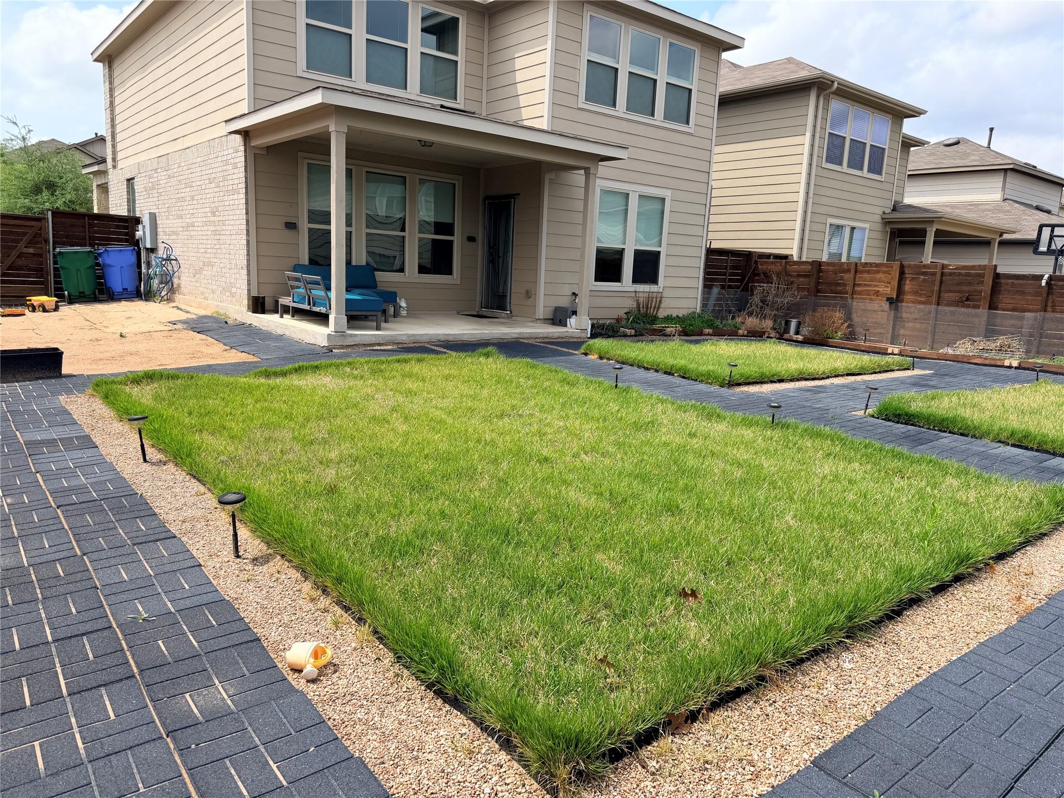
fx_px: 738
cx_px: 532
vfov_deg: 56.8
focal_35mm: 24
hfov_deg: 71.6
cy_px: 399
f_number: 1.78
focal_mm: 6.76
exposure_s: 1/3145
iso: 80
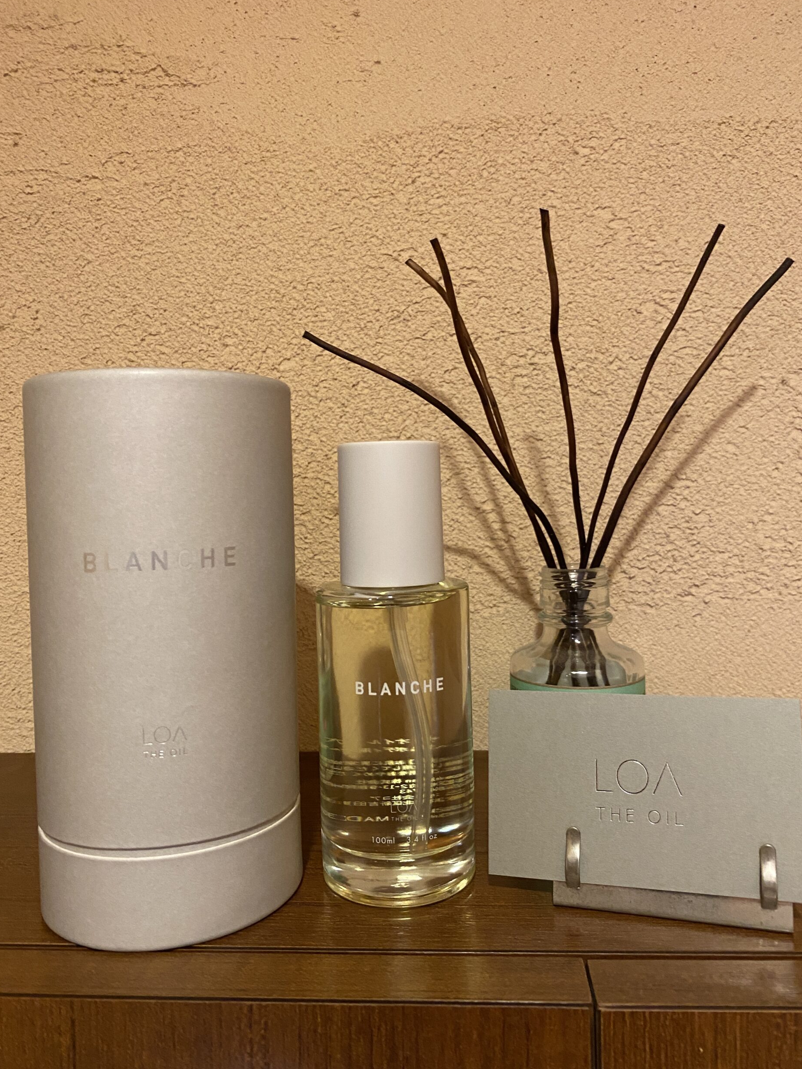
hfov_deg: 51.4
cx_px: 413
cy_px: 521
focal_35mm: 27
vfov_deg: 65.3
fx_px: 834
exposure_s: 1/40
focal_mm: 4.25
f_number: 1.8
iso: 400
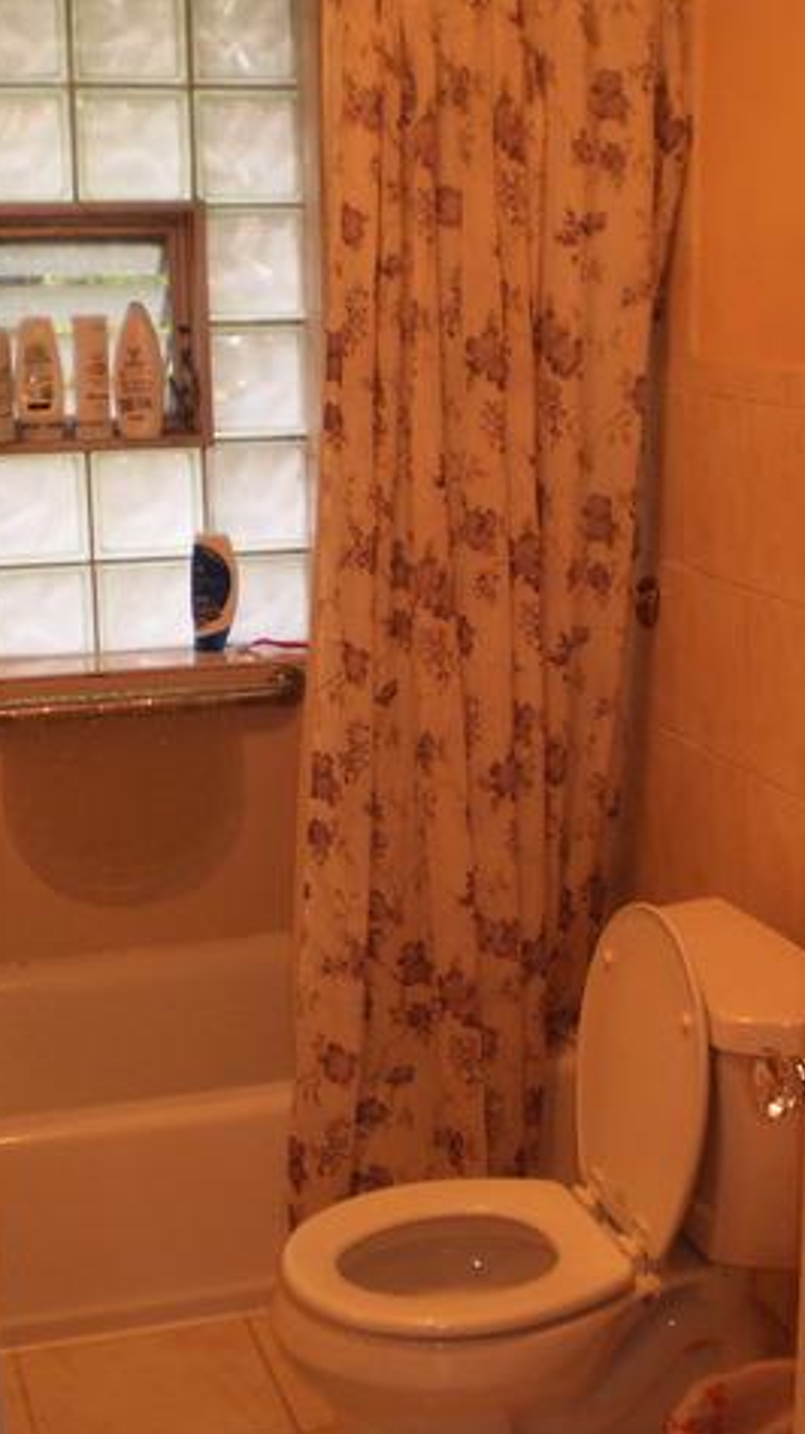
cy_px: 720
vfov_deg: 39.2
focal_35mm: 53
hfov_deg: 22.5
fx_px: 2015
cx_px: 514
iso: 125
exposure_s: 1/30
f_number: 3.1
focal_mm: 6.3
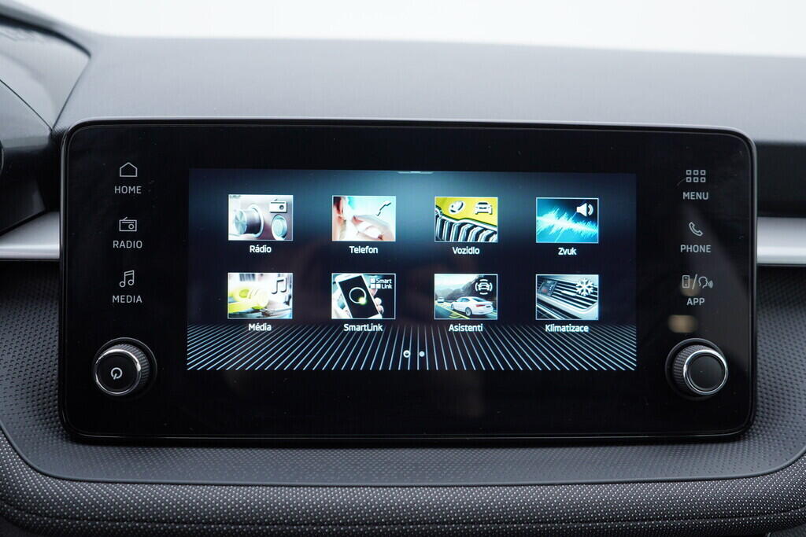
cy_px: 268
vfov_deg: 36.9
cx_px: 403
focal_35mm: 36
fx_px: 806
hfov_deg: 53.1
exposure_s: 1/50
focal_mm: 24
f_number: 3.2
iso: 125
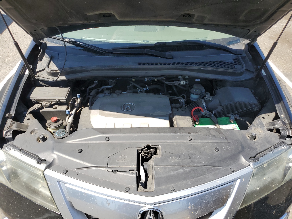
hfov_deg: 67.3
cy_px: 110
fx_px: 219
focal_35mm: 26
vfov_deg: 53.1
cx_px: 146
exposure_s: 1/1429
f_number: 1.5
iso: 50
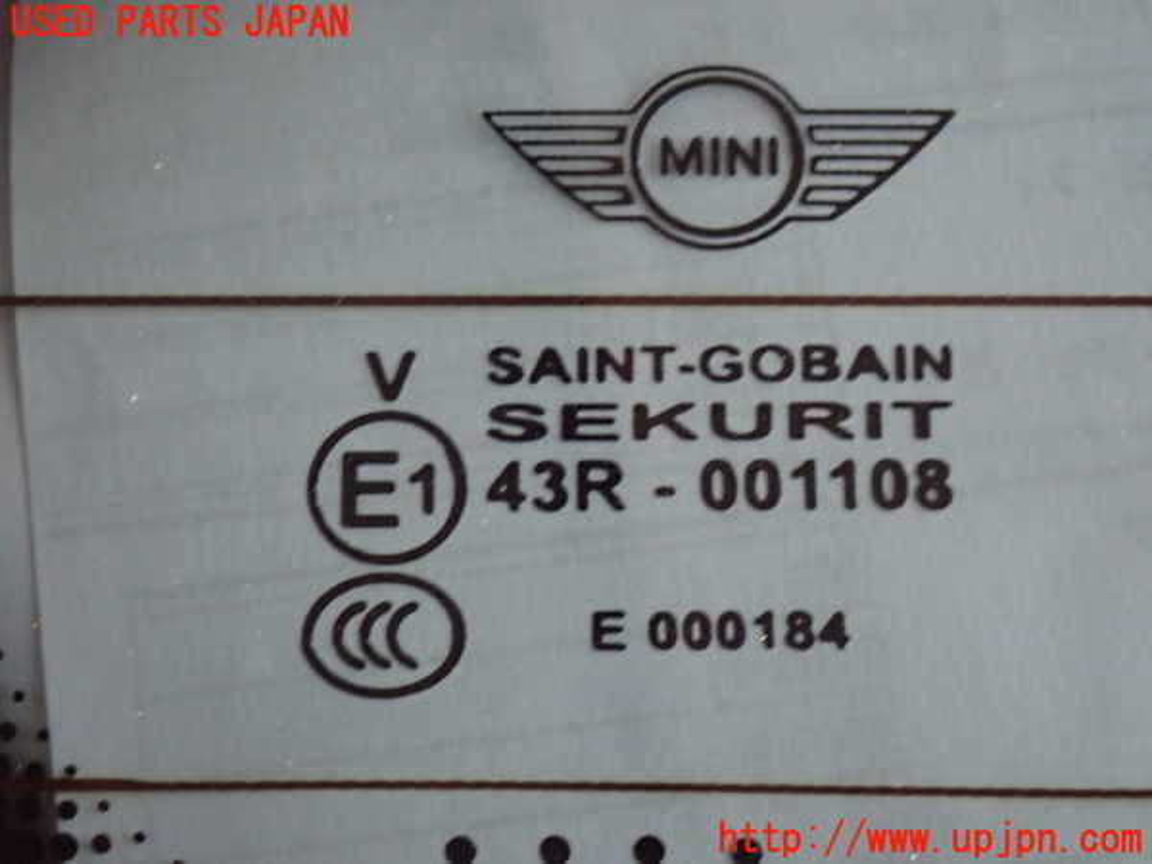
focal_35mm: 100
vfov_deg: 14.8
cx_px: 576
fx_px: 3328
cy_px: 432
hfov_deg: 19.6
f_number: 4.9
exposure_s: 1/100
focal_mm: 18
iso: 640
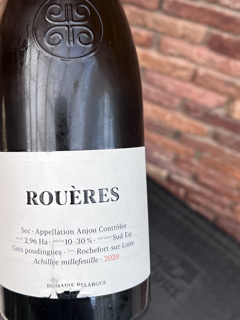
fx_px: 388
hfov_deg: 34.0
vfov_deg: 44.4
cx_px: 78
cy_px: 119
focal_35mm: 42
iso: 64
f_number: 1.5
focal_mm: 5.7
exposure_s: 1/121
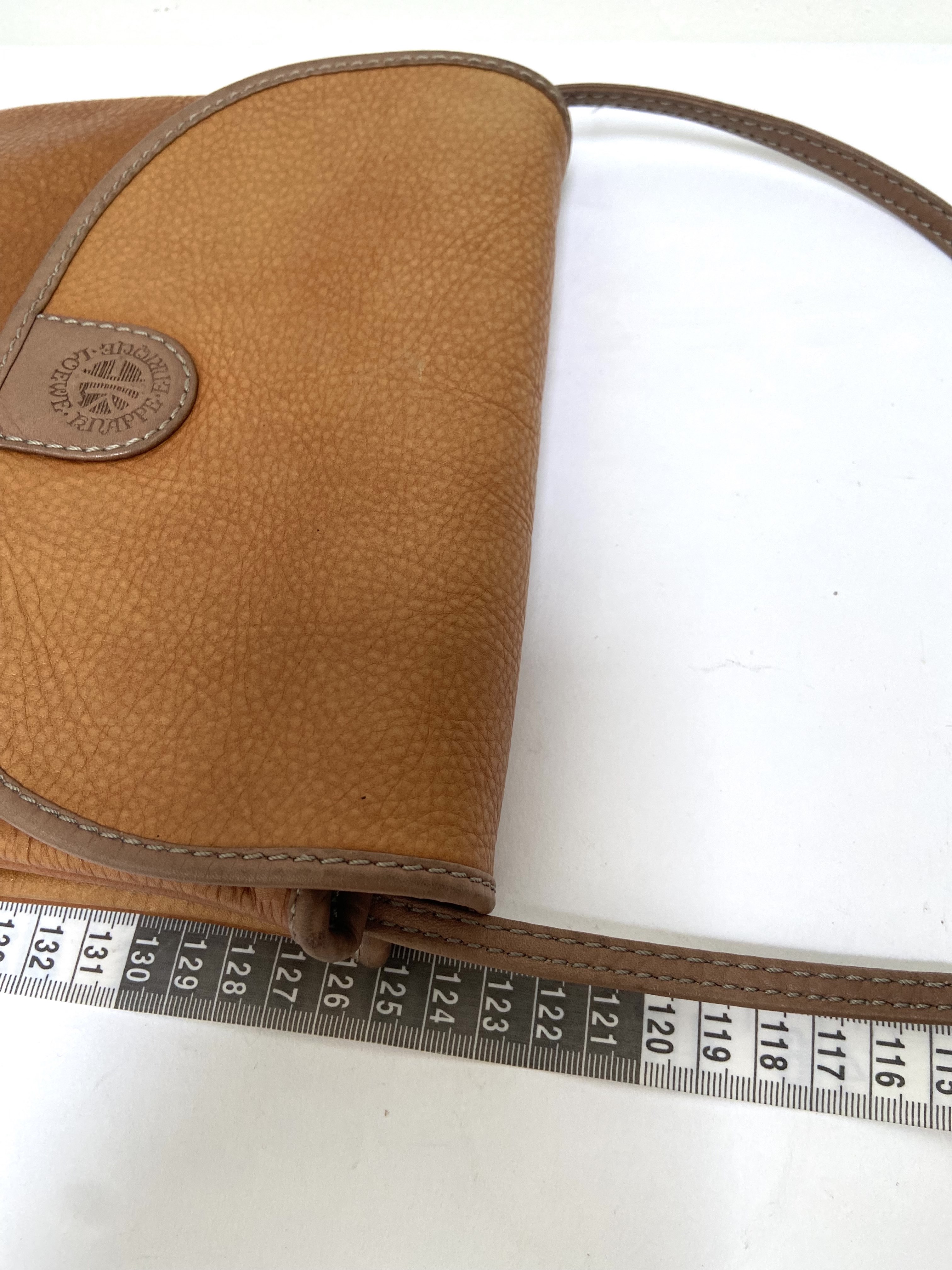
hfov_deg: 53.1
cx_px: 476
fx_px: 953
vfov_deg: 67.3
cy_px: 635
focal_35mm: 26
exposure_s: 1/73
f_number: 1.8
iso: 125
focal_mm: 4.25
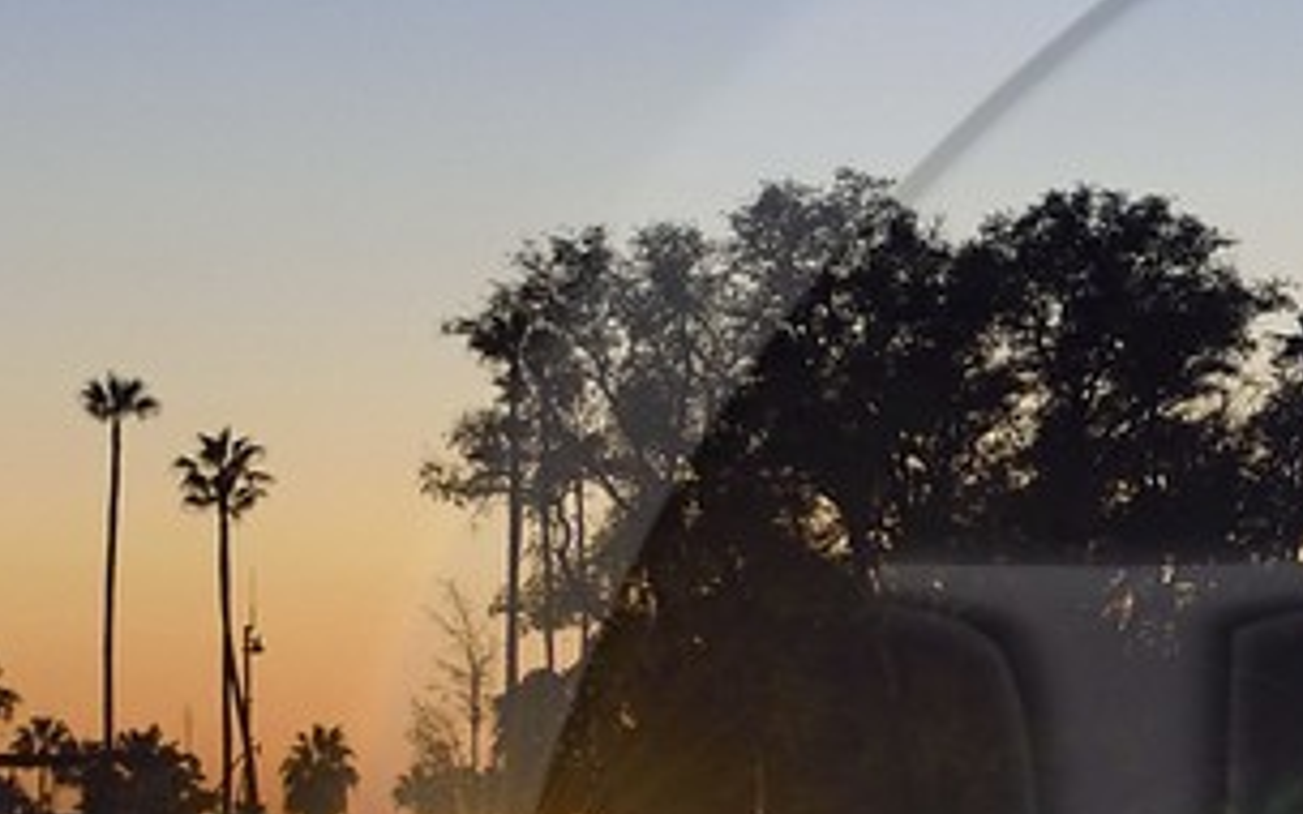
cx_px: 2049
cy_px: 1268
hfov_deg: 6.4
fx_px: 11435
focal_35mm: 322
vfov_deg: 4.1
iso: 800
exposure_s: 1/13
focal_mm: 60
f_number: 6.3
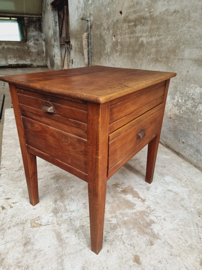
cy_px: 135
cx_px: 101
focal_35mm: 24
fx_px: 187
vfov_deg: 71.6
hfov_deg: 56.8
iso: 200
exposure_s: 1/60
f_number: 1.8
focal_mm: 6.7
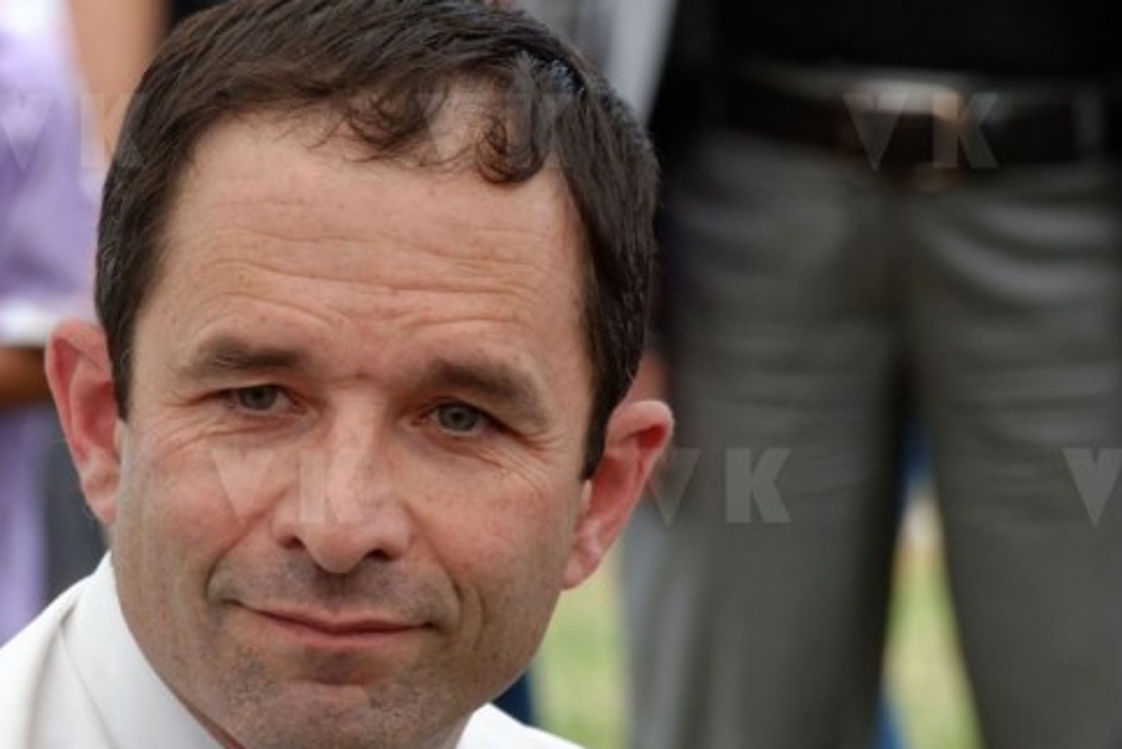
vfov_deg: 2.9
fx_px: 14652
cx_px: 494
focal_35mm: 470
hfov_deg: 4.4
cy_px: 557
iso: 400
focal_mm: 190
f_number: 8
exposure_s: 1/320
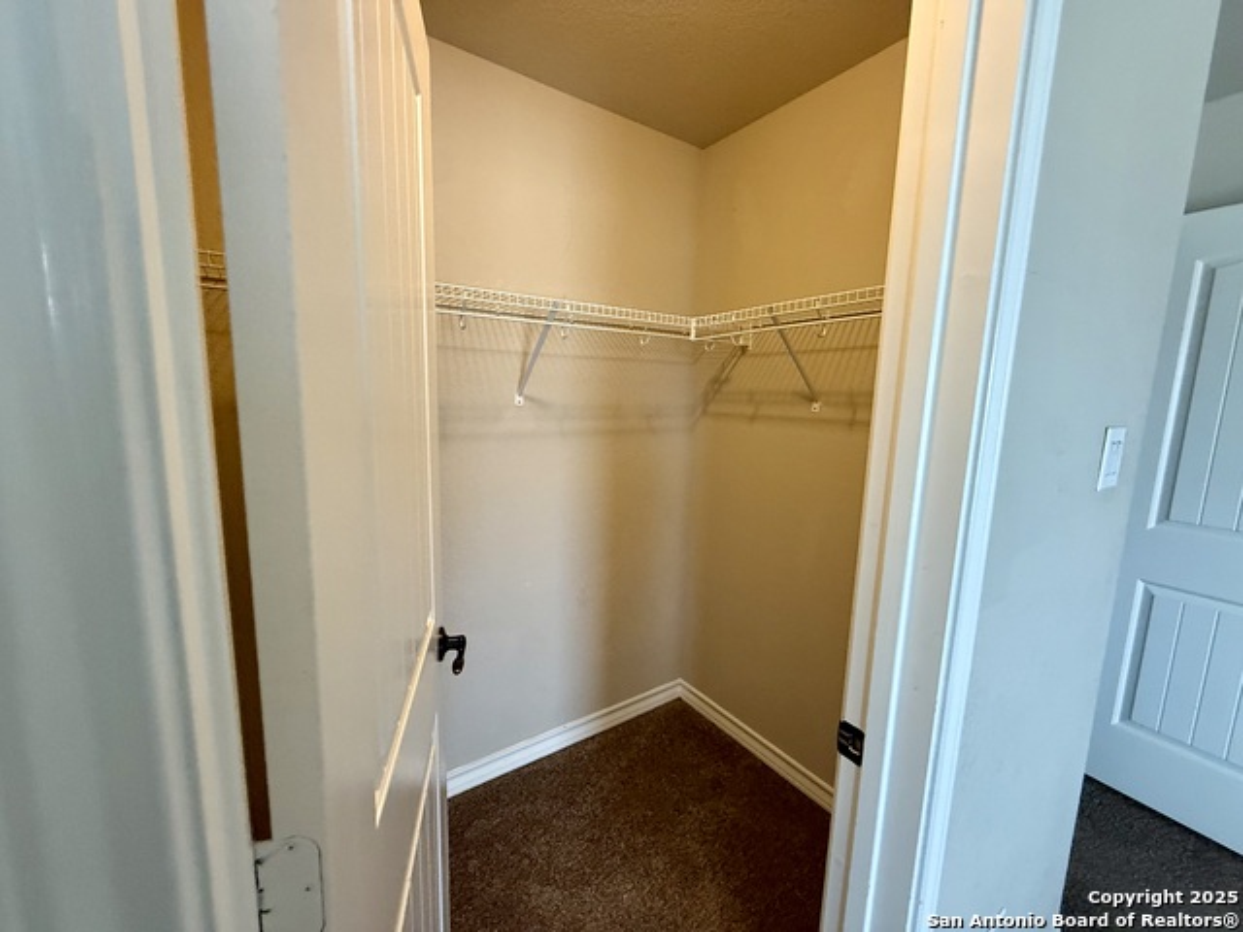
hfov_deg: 102.1
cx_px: 622
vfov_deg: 85.7
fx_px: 503
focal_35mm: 14
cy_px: 466
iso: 400
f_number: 2.2
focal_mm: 2.22
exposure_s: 1/60
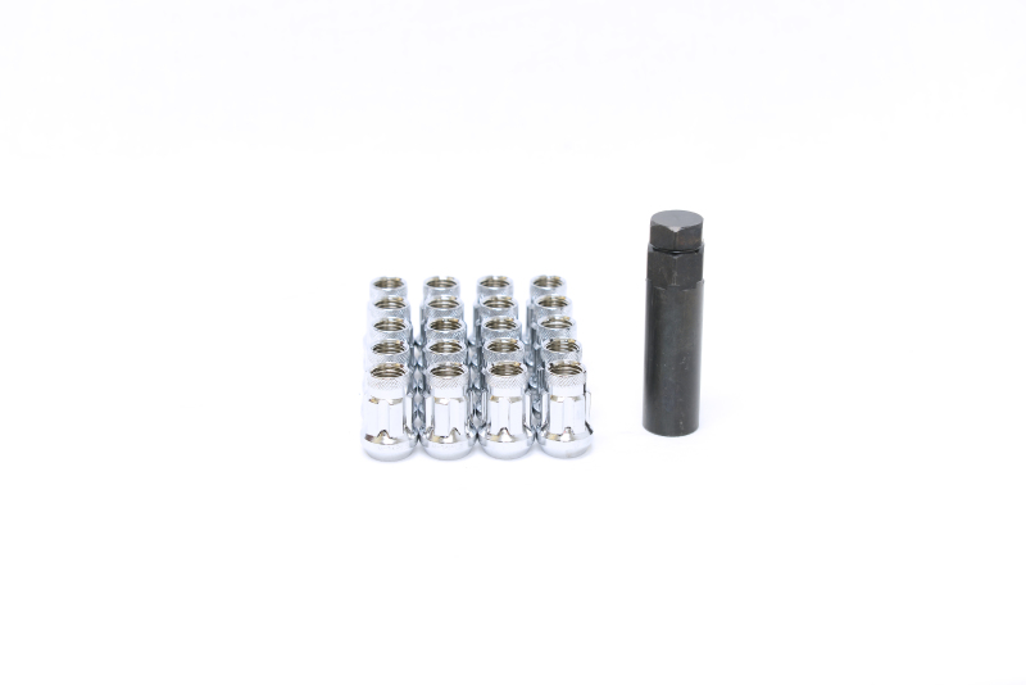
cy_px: 342
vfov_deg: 19.5
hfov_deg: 28.8
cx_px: 513
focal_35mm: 70
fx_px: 1996
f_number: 8
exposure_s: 1/2.5
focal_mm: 70
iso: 250
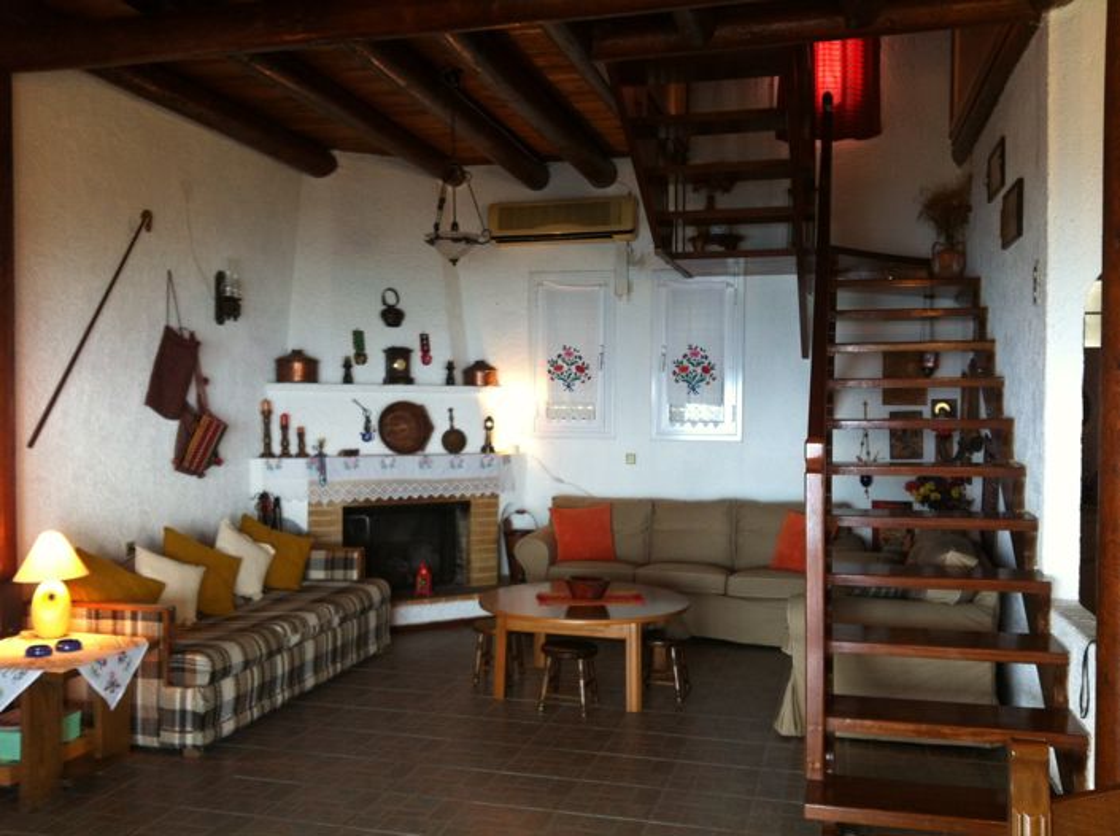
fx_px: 1130
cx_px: 560
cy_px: 418
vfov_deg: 40.6
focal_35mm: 35
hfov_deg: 52.7
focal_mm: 3.85
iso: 100
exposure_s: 1/15
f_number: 2.8
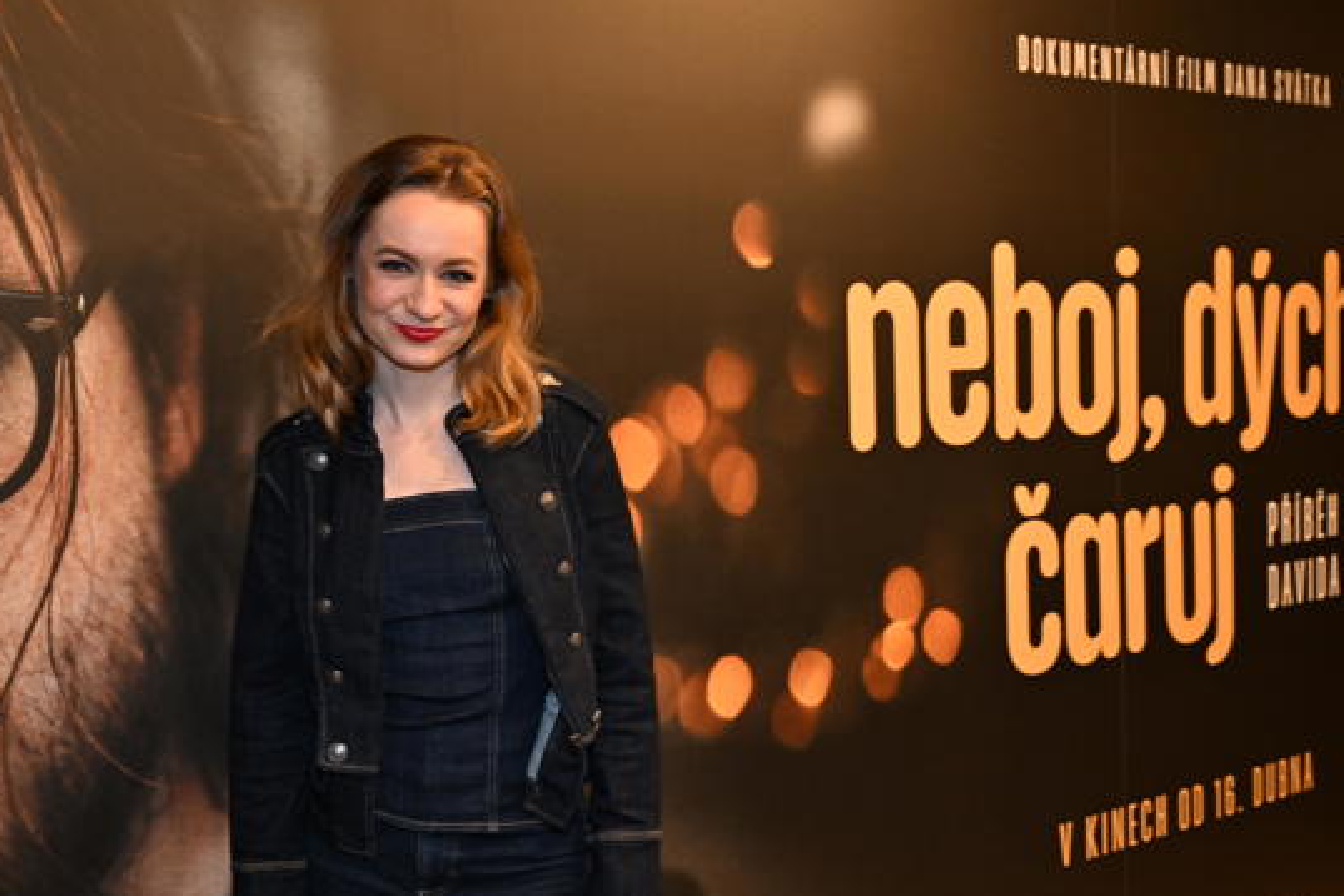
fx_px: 1680
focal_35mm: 45
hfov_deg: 43.6
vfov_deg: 29.8
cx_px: 606
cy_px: 548
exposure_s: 1/125
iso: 2500
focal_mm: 35
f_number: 4
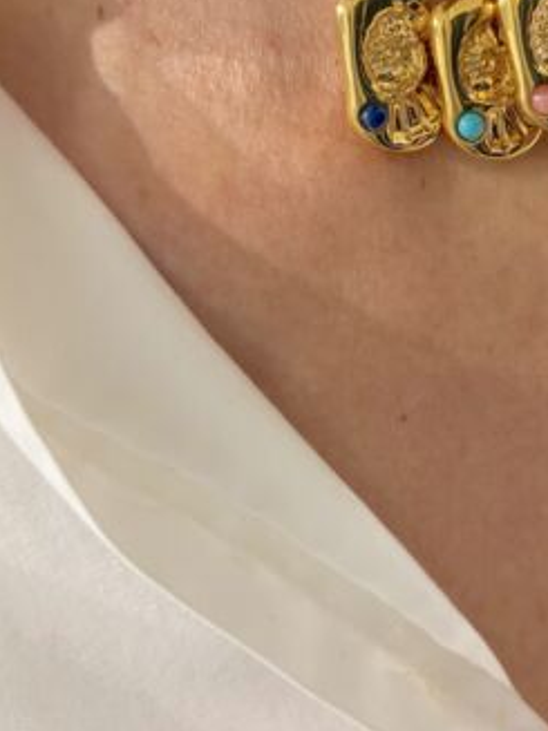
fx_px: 1119
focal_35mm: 53
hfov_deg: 26.9
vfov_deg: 35.7
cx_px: 447
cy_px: 229
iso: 160
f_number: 1.6
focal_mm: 5.96
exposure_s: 1/50
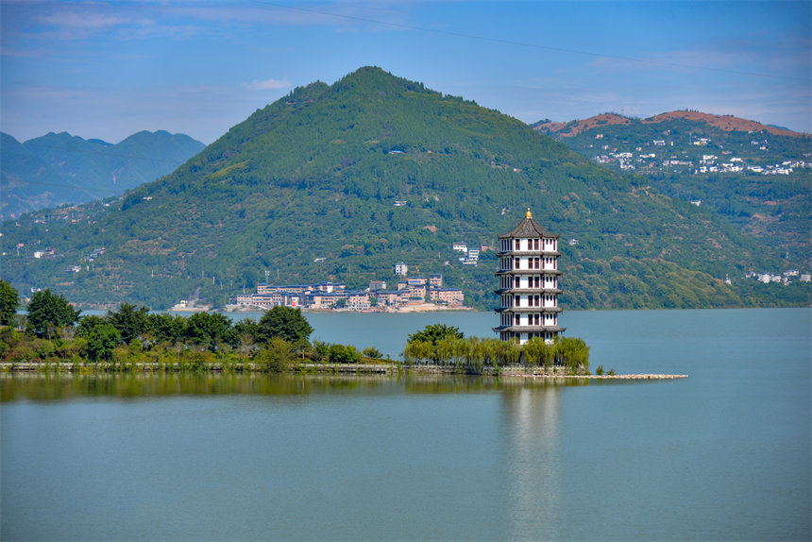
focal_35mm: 92
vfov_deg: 14.9
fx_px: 2076
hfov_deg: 22.1
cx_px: 406
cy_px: 271
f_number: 4
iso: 64
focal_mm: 92
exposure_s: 1/640
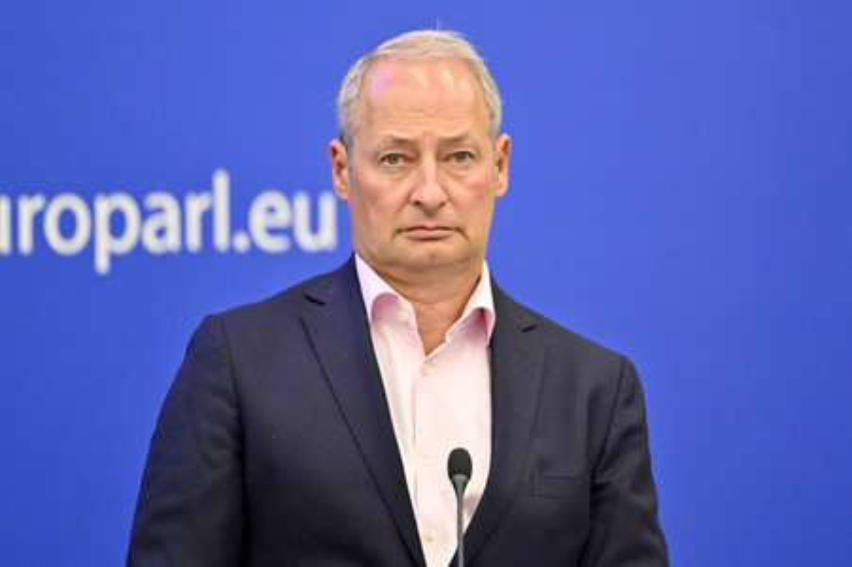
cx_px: 426
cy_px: 284
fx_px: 4730
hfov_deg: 10.3
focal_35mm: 200
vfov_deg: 6.9
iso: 6400
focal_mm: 200
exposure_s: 1/800
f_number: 2.8
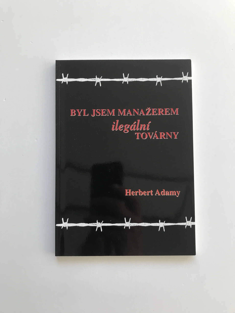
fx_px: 253
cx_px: 118
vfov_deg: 63.4
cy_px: 156
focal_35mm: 28
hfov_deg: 49.7
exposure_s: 1/129
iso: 20
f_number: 1.8
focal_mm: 3.99
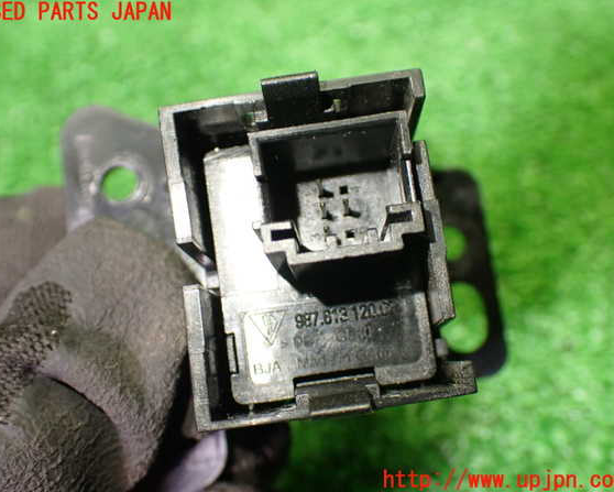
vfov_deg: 34.9
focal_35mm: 43
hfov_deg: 42.9
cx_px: 301
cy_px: 247
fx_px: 782
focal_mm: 7.31
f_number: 2.8
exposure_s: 1/125
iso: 800
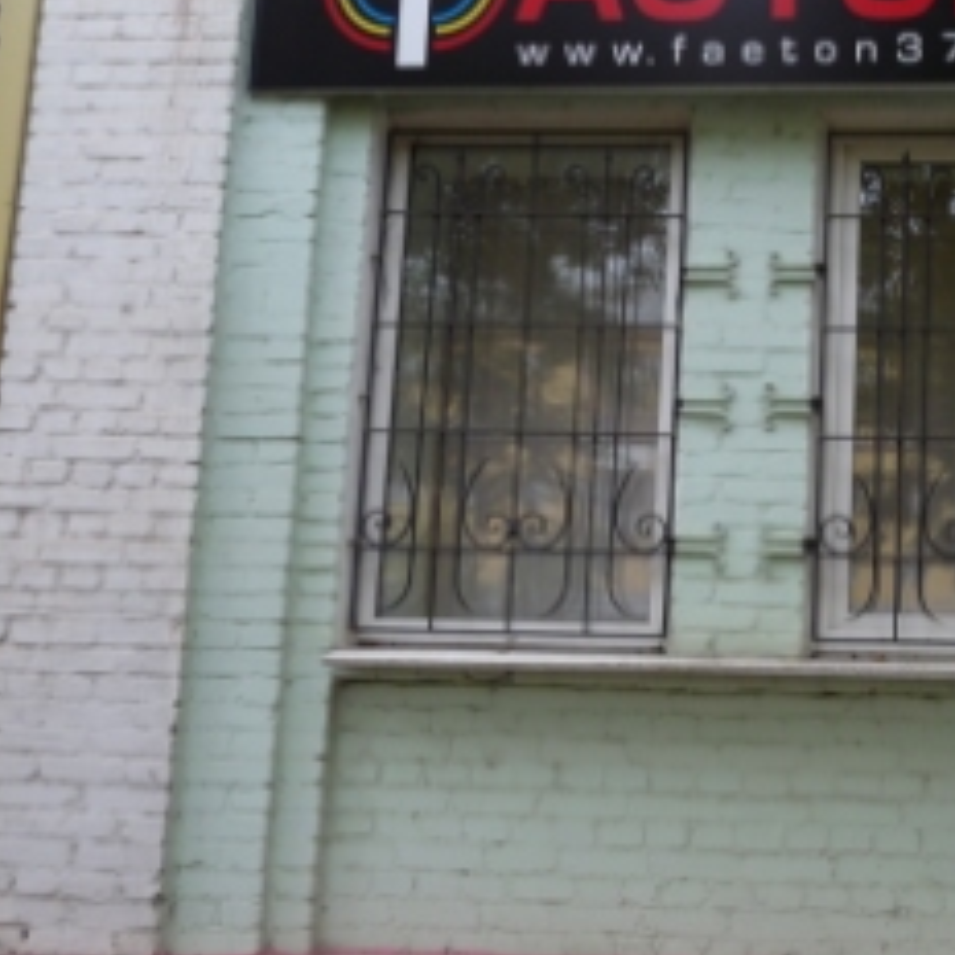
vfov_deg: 36.8
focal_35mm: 46
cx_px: 885
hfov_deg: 34.4
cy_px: 445
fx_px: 1436
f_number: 2.8
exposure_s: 1/60
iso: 100
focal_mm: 4.8
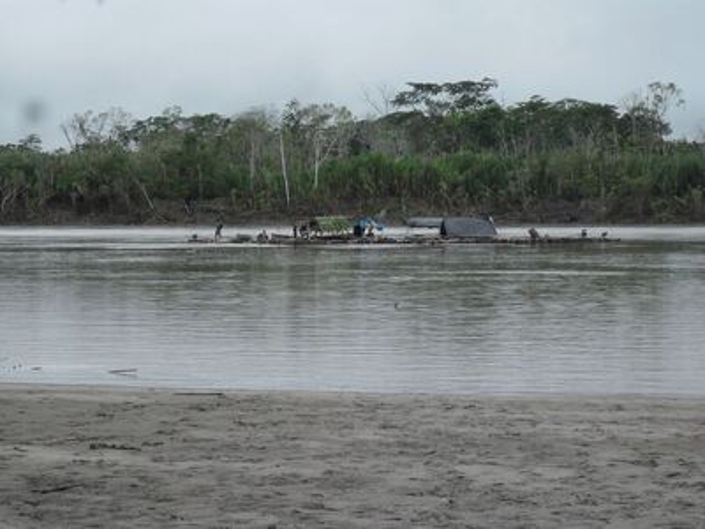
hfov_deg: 17.3
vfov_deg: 13.0
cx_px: 352
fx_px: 2322
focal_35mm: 114
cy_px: 264
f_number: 5.2
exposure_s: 1/350
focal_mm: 18.9
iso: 80
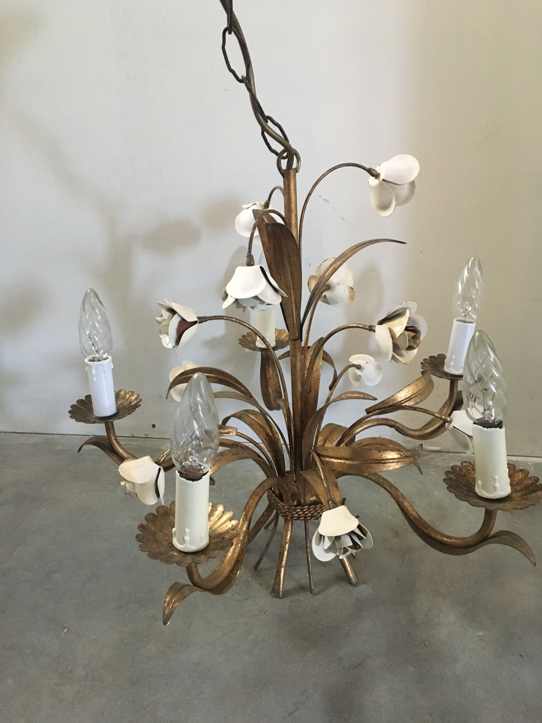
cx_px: 271
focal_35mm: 29
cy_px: 362
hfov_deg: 48.2
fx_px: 605
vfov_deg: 61.7
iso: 250
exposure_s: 1/17
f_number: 2.2
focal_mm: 4.15
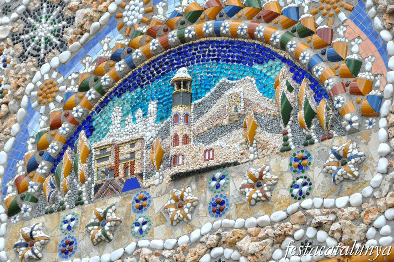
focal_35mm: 158
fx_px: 1722
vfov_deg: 8.7
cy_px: 131
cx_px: 197
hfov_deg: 13.1
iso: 1600
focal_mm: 105
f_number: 11
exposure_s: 1/500
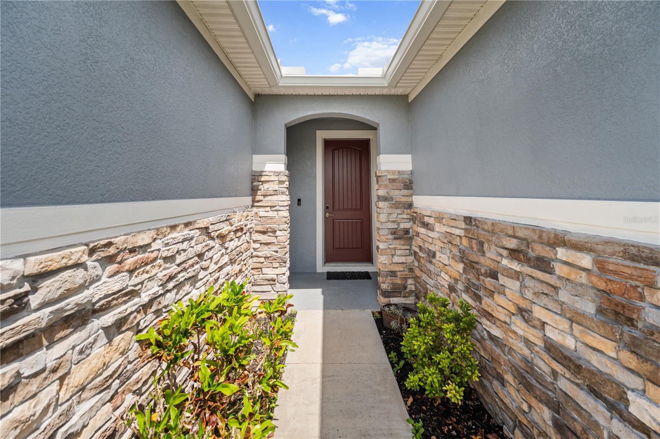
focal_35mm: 14
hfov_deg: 104.3
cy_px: 220
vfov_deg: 81.2
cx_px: 330
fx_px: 257
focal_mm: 14
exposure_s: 1/500
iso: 200
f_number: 4
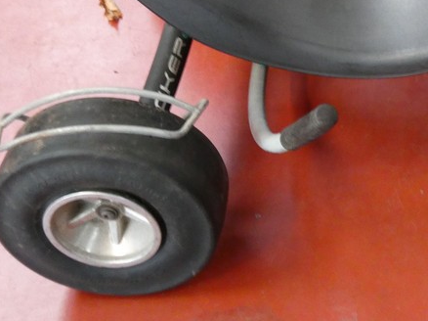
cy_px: -62
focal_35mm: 92
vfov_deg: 15.5
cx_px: 428
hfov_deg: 20.6
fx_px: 1137
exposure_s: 1/80
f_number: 3.7
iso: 500
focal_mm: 6.7
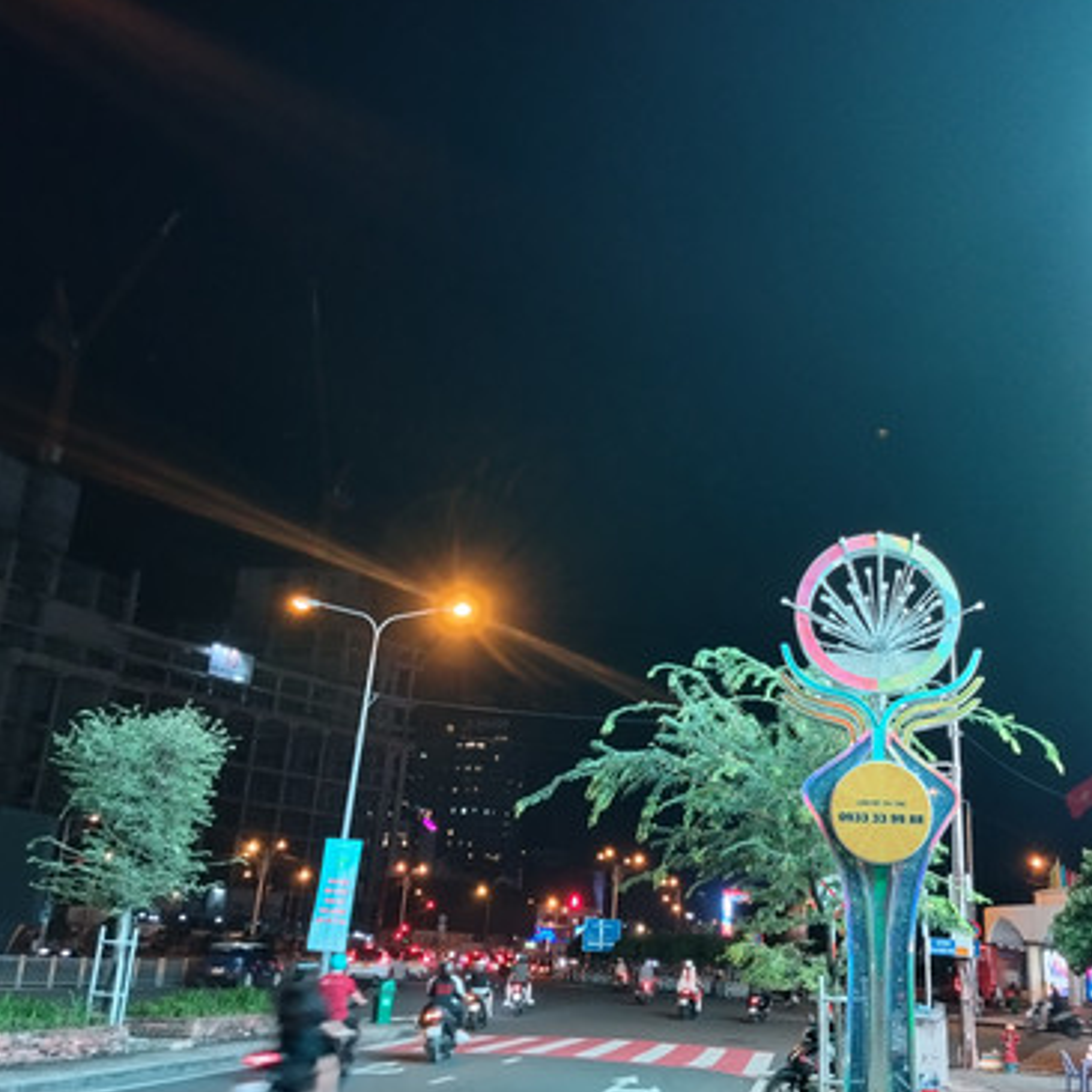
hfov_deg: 46.9
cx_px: 671
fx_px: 1249
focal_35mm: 35
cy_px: 539
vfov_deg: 47.2
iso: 250
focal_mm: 4.22
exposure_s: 1/25
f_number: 1.8
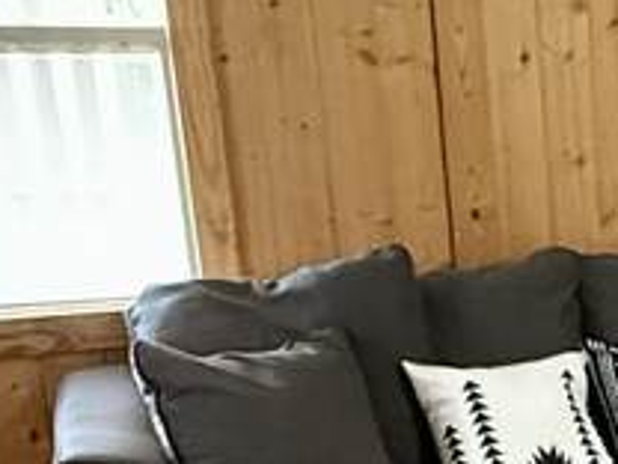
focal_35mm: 86
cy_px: 470
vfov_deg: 16.8
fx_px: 1535
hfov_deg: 19.0
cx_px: 1010
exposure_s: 1/60
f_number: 2.2
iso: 800
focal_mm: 2.22
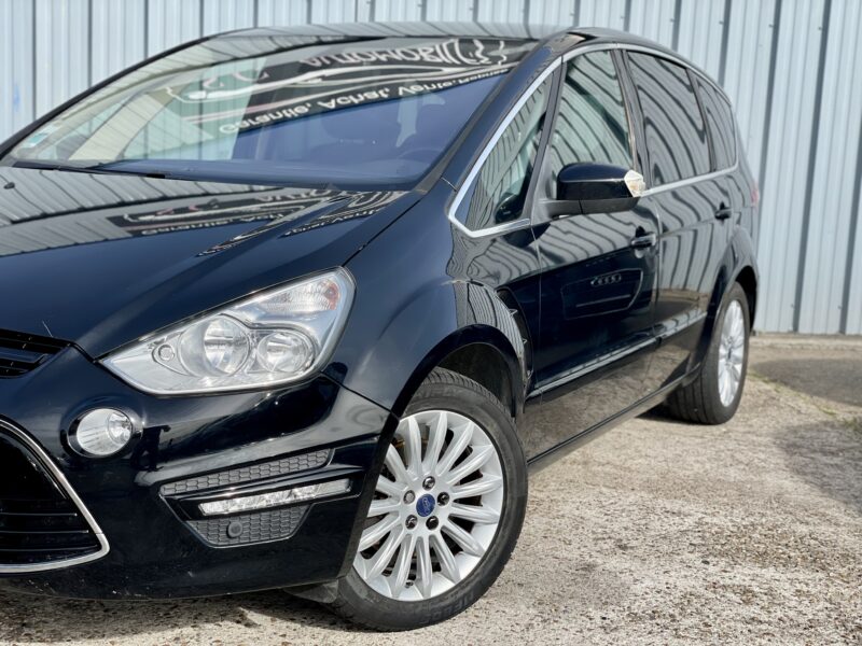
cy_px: 323
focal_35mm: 52
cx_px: 431
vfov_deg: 28.0
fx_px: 1295
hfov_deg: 36.8
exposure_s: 1/1142
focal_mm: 6
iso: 32
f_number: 2
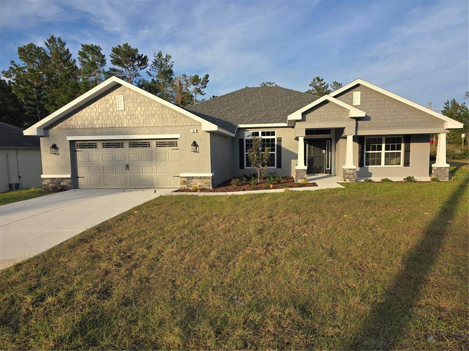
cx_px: 234
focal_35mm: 23
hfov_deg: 73.9
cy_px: 176
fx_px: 312
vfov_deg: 58.9
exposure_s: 1/477
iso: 12
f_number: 1.7
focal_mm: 6.3
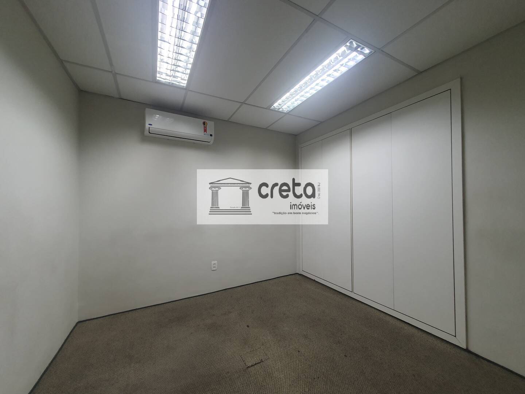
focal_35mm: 13
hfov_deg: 106.2
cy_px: 197
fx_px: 197
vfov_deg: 89.9
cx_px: 262
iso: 125
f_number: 2.2
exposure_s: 1/60
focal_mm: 1.8
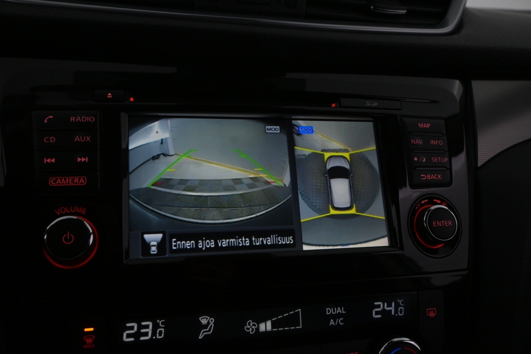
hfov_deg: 59.5
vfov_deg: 41.7
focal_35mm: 32
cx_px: 266
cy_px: 177
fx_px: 465
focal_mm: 21
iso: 2500
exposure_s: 1/160
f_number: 6.3
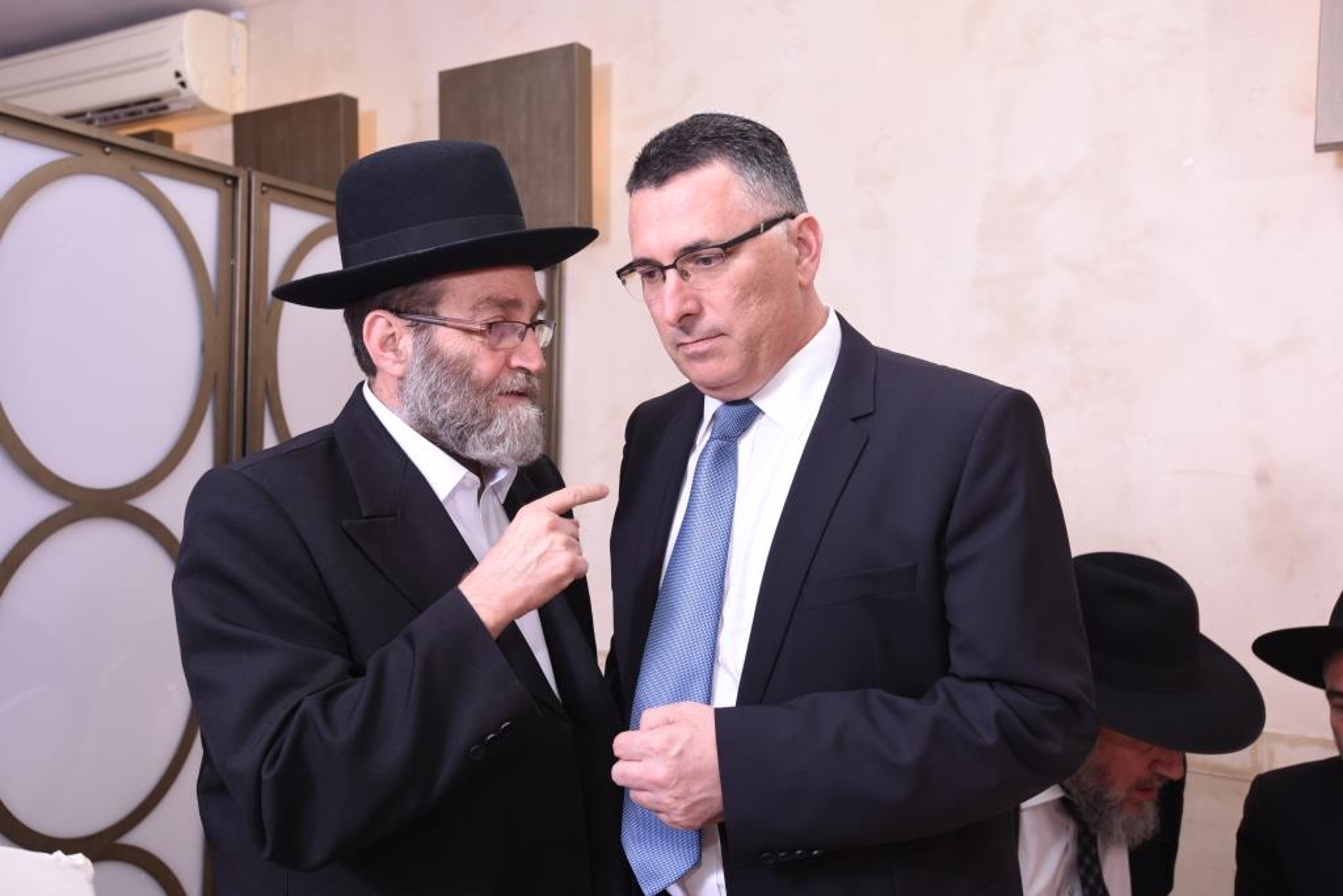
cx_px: 672
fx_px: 1194
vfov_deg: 41.1
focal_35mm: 32
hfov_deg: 58.7
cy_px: 448
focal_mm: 32
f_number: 5.6
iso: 400
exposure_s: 1/100
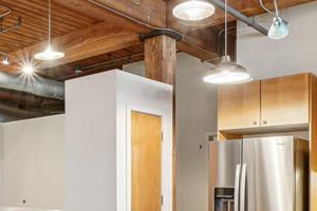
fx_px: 361
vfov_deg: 31.6
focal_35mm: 41
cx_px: 46
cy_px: 174
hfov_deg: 44.2
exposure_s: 1/5
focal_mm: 12
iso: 400
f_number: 8
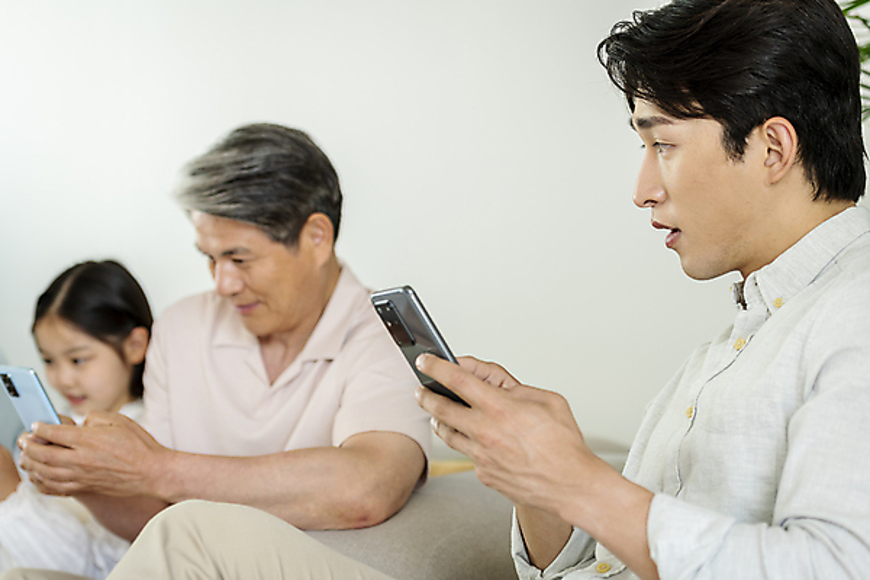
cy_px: 290
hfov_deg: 28.8
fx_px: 1692
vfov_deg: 19.5
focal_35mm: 70
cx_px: 435
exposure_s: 1/80
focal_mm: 70
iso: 200
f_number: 3.5
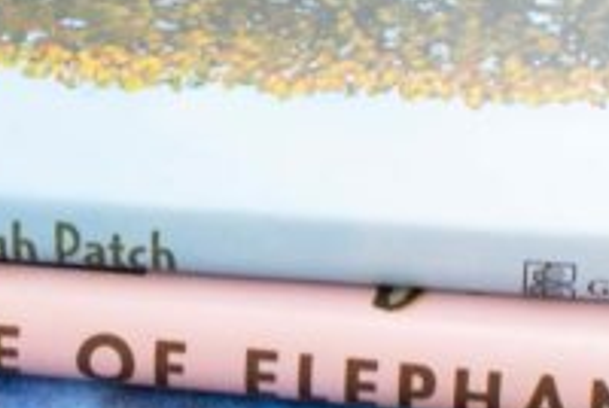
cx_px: 149
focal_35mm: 269
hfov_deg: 7.6
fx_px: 4550
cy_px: 224
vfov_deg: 5.1
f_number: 4
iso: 200
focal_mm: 35
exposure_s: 1/40
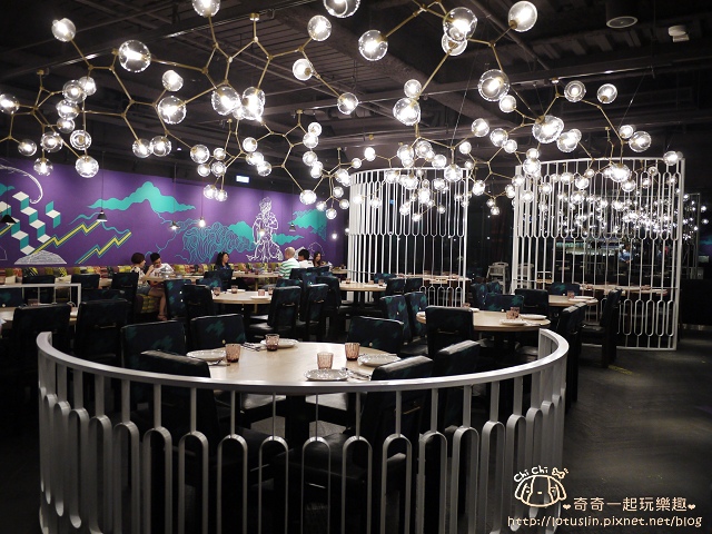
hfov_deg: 63.4
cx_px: 356
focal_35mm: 28
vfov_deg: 49.7
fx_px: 576
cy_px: 267
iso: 400
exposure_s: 1/40
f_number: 2.5
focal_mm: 14
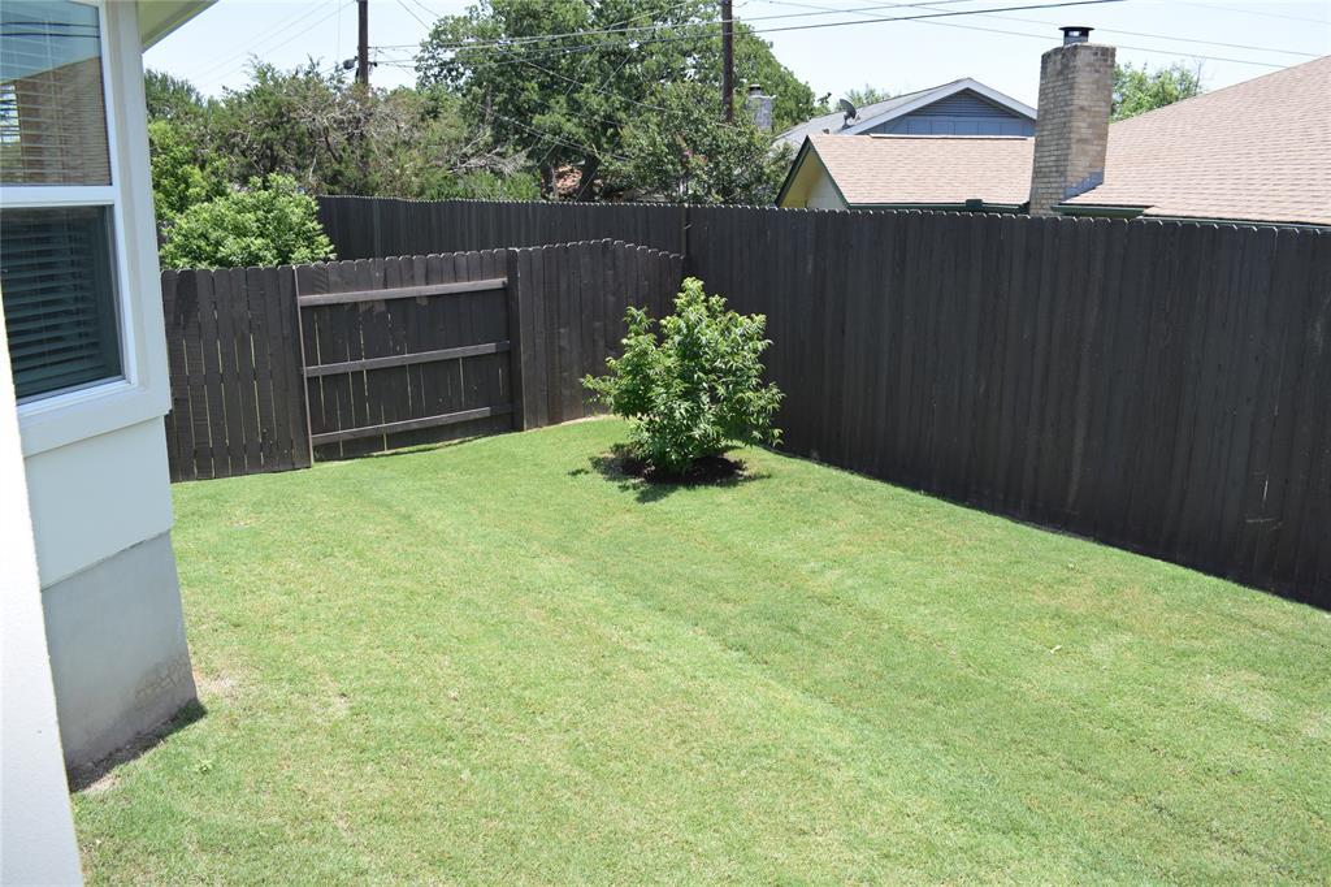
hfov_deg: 61.9
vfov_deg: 43.6
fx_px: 1109
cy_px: 444
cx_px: 666
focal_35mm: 30
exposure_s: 1/250
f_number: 8
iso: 220
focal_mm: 20
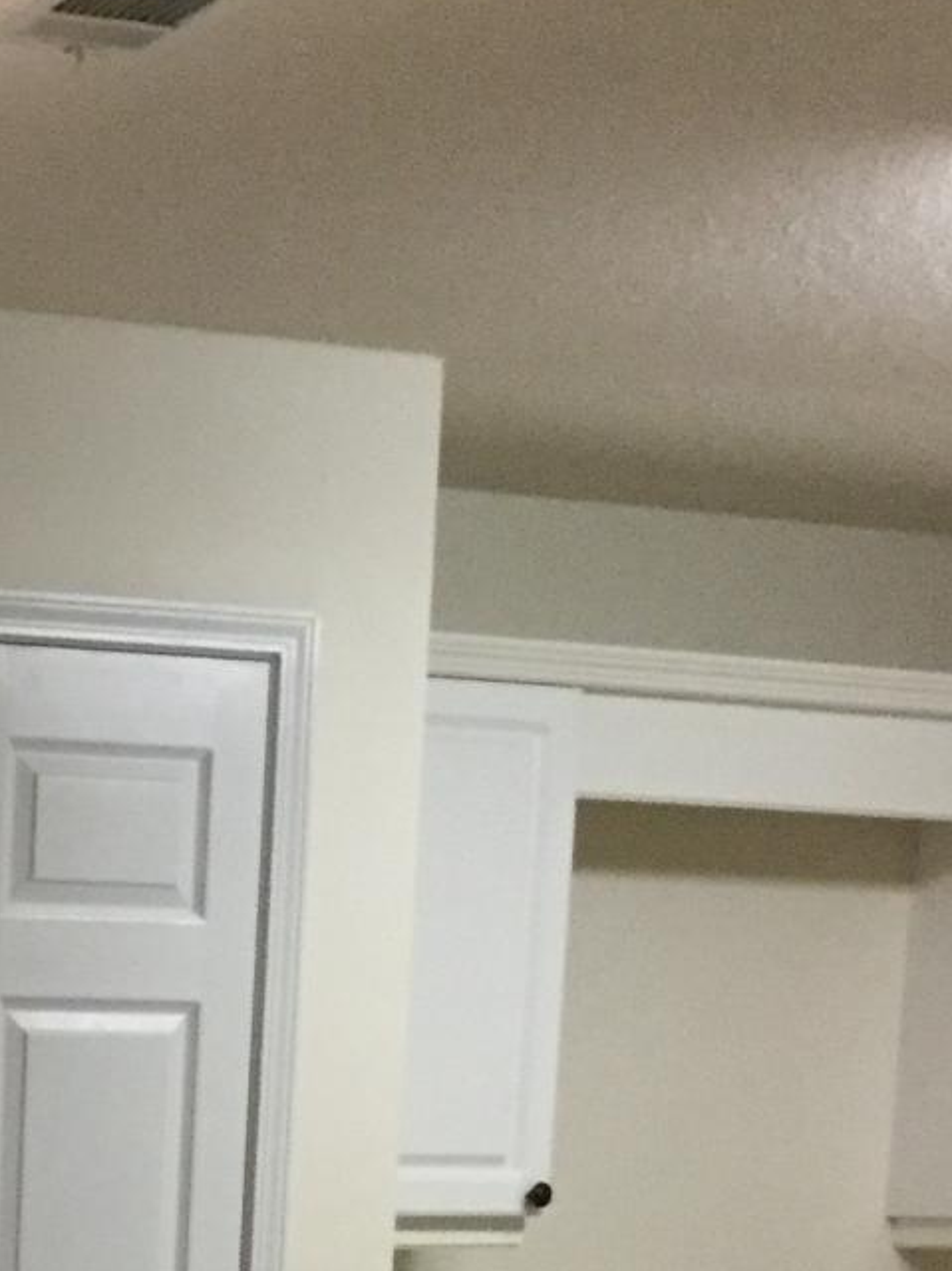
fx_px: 3558
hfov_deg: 14.2
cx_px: -481
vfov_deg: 17.9
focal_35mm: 97
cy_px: 1963
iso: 125
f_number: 2.4
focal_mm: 3.3
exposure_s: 1/30
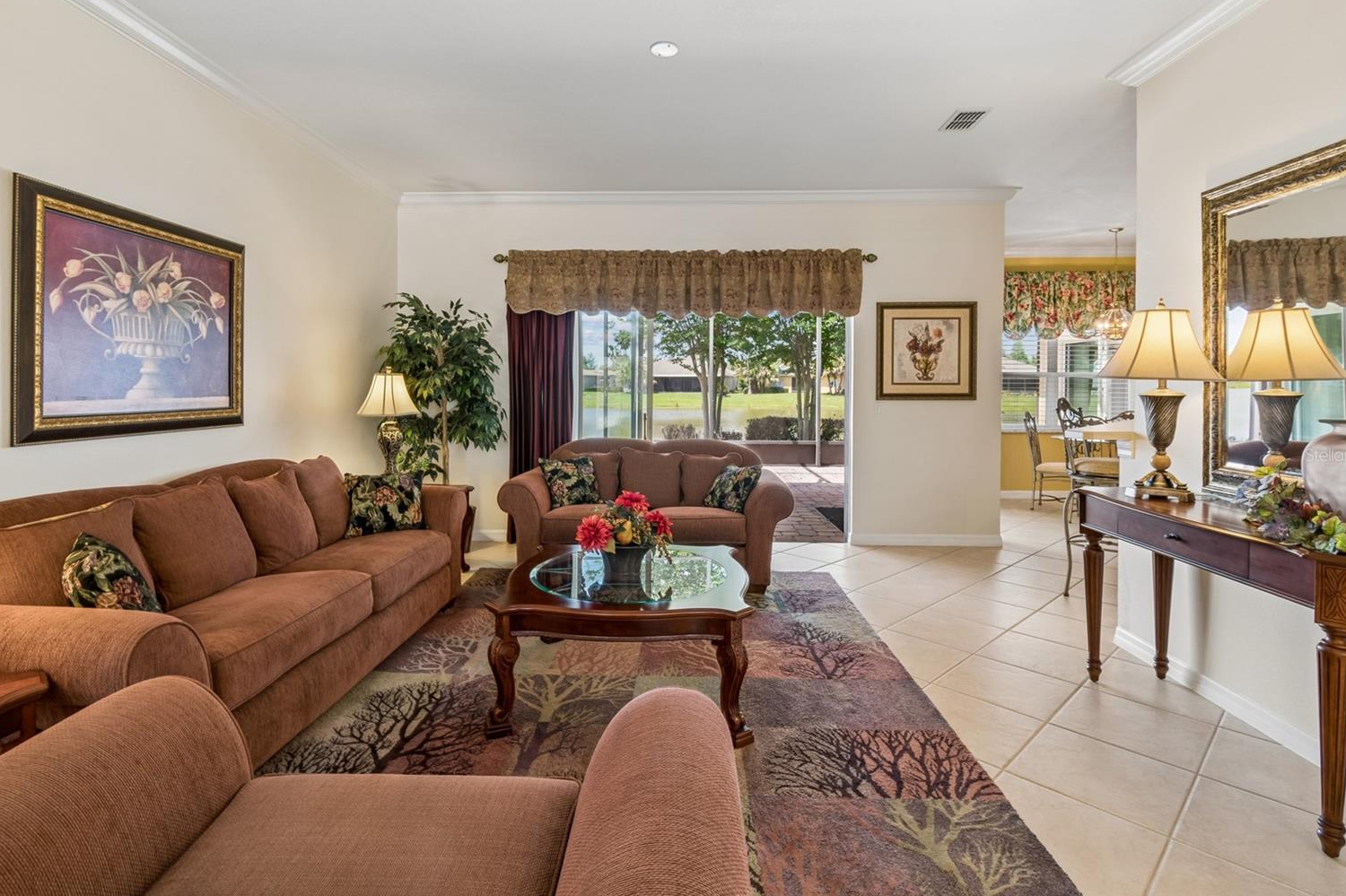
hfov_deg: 96.8
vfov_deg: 73.7
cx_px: 667
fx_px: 598
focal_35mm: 16
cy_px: 455
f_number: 7.1
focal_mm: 10
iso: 100
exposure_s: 1/15
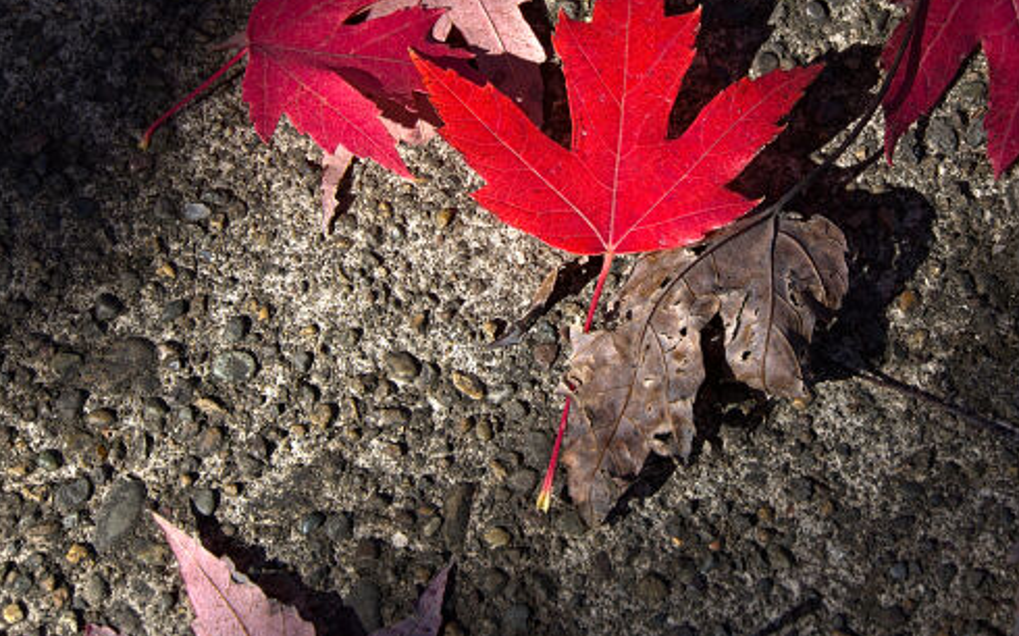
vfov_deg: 6.4
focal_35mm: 206
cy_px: 174
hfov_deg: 10.2
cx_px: 620
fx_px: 5711
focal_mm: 97
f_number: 8
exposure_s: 1/80
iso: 100
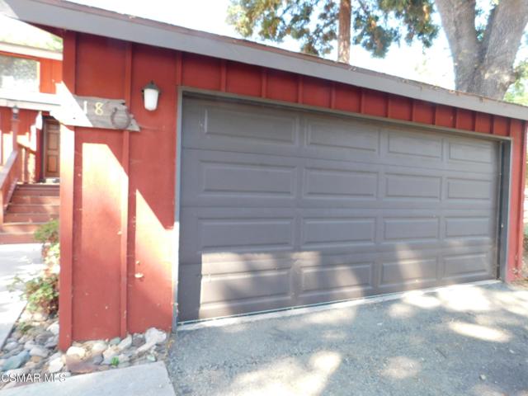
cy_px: 198
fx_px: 351
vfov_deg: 58.9
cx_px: 264
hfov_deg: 73.9
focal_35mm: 23
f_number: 3
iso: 125
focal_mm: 4
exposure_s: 1/60
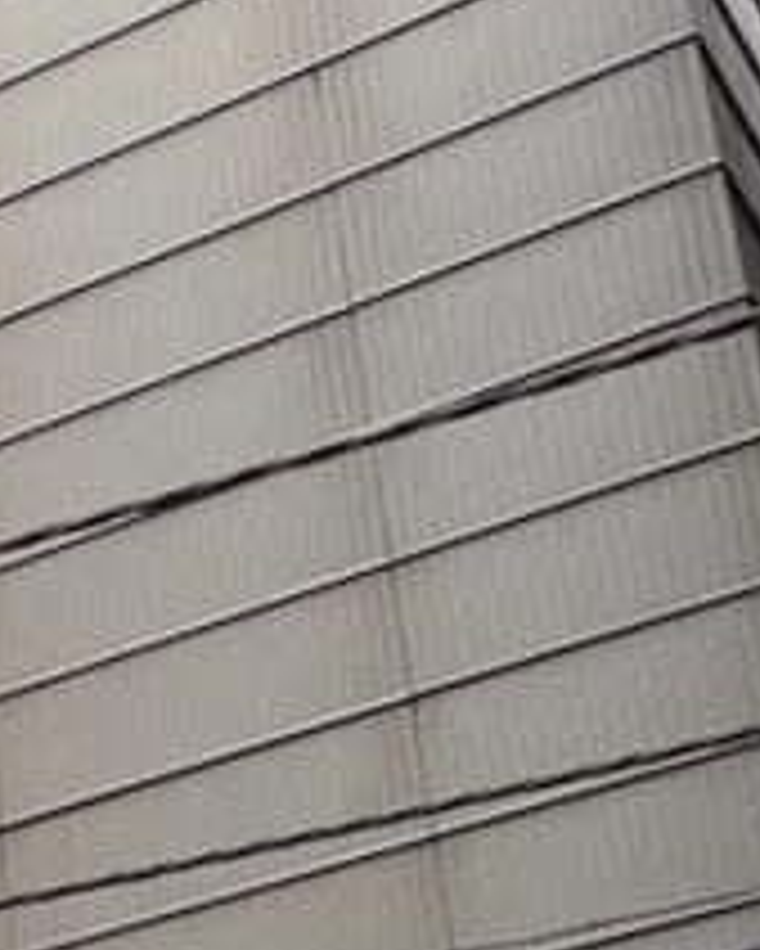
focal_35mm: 123
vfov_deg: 15.0
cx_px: -913
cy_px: 1202
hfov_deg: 11.0
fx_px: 3456
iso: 80
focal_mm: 5.96
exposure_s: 1/100
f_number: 1.6
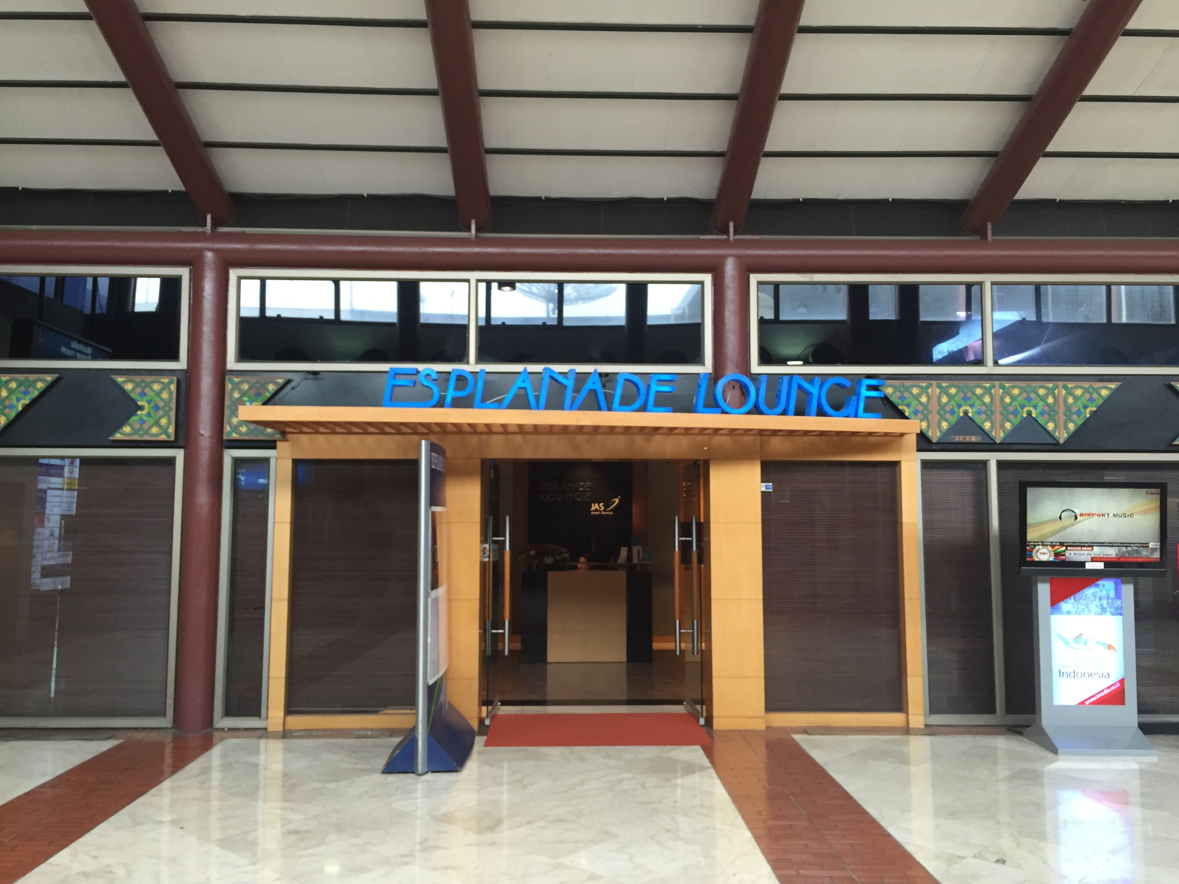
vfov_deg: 48.2
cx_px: 590
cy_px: 442
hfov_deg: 61.7
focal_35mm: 29
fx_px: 988
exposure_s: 1/30
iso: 100
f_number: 2.2
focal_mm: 4.15
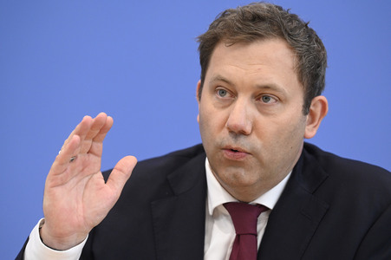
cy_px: 130
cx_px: 196
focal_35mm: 150
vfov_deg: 9.1
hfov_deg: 13.7
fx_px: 1628
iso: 4000
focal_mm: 150
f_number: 4
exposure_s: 1/1250
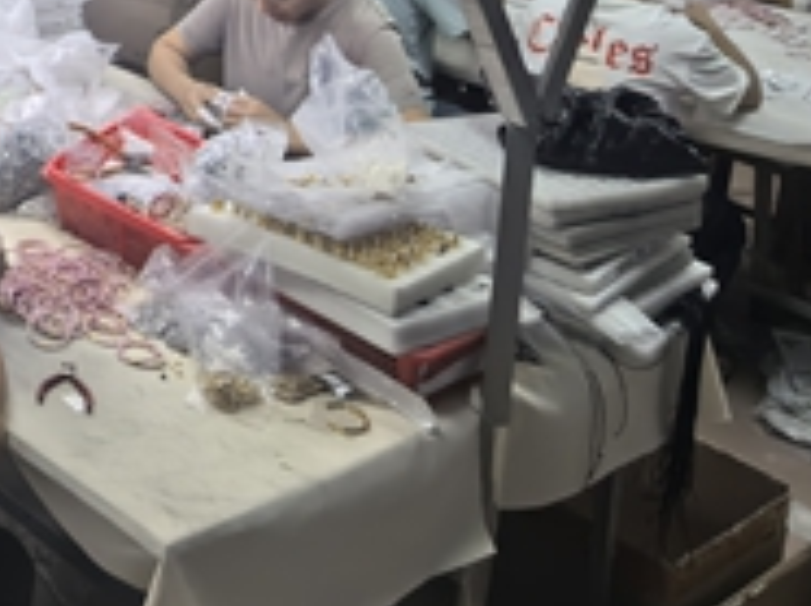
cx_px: -161
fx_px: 1310
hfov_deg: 29.6
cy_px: -227
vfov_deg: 22.6
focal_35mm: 56
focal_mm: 1.95
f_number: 2.2
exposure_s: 1/100
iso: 100
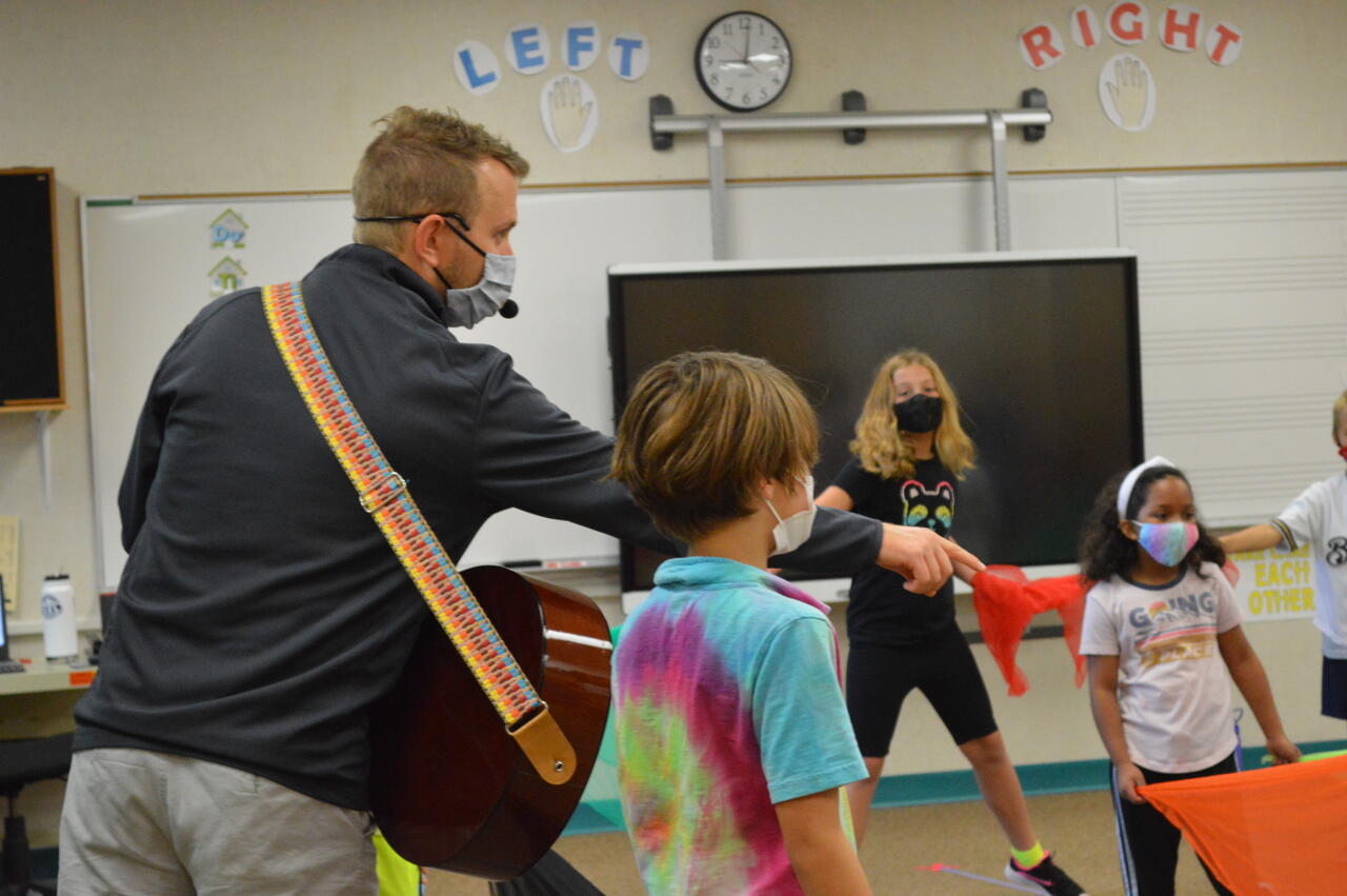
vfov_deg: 16.5
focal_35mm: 82
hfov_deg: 24.6
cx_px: 674
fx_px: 3084
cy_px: 448
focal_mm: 55
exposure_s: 1/100
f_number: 5.6
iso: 3200
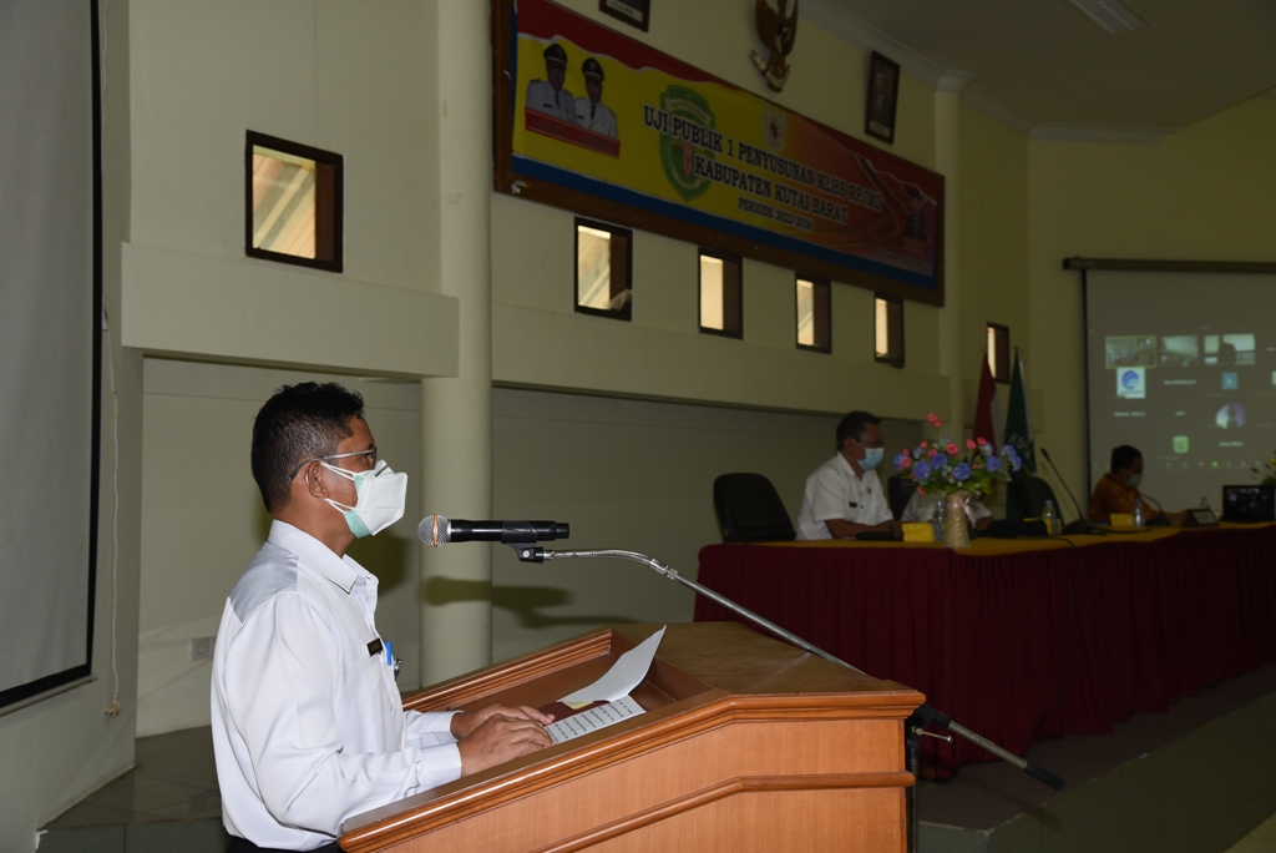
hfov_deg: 50.7
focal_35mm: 38
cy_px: 426
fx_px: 1348
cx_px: 638
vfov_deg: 35.1
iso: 500
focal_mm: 38
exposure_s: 1/60
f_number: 6.3
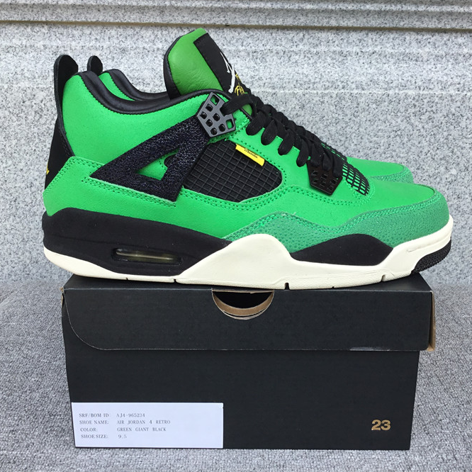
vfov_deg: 44.9
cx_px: 247
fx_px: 571
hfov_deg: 44.9
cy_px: 234
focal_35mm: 37
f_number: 2.4
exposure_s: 1/582
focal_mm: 3.3
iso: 25
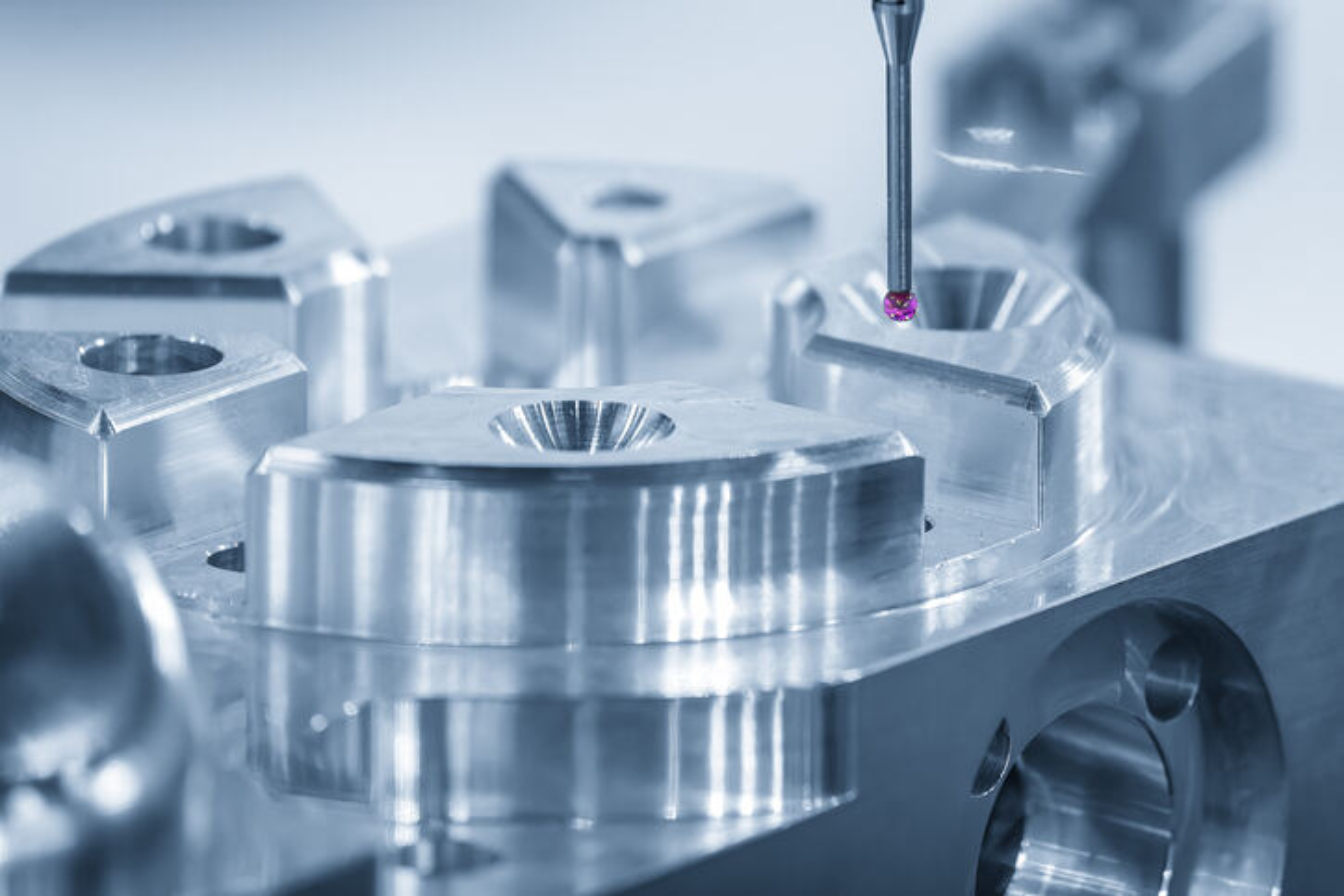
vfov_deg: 3.7
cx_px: 672
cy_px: 448
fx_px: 14002
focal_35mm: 375
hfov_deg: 5.5
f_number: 6.3
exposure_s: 1/250
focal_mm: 250
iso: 1600
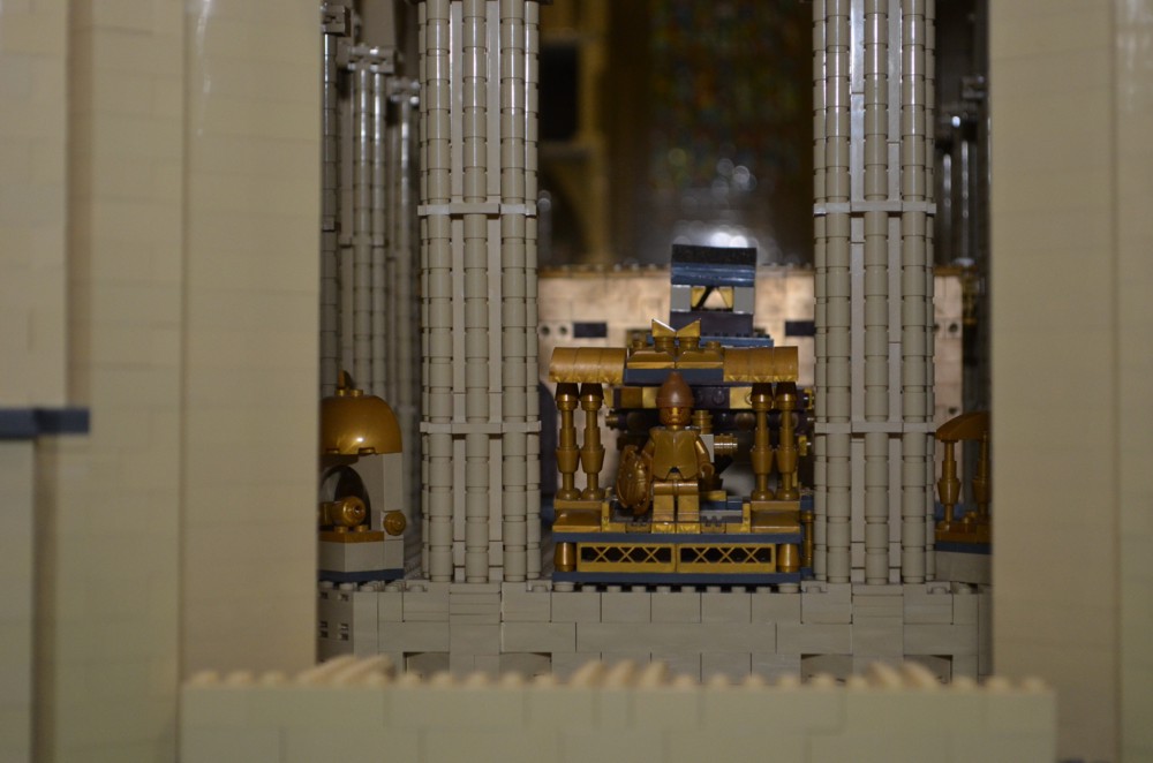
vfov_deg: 16.5
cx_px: 576
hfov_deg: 24.7
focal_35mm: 82
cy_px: 382
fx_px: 2636
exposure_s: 1/60
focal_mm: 55
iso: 1250
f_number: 5.6
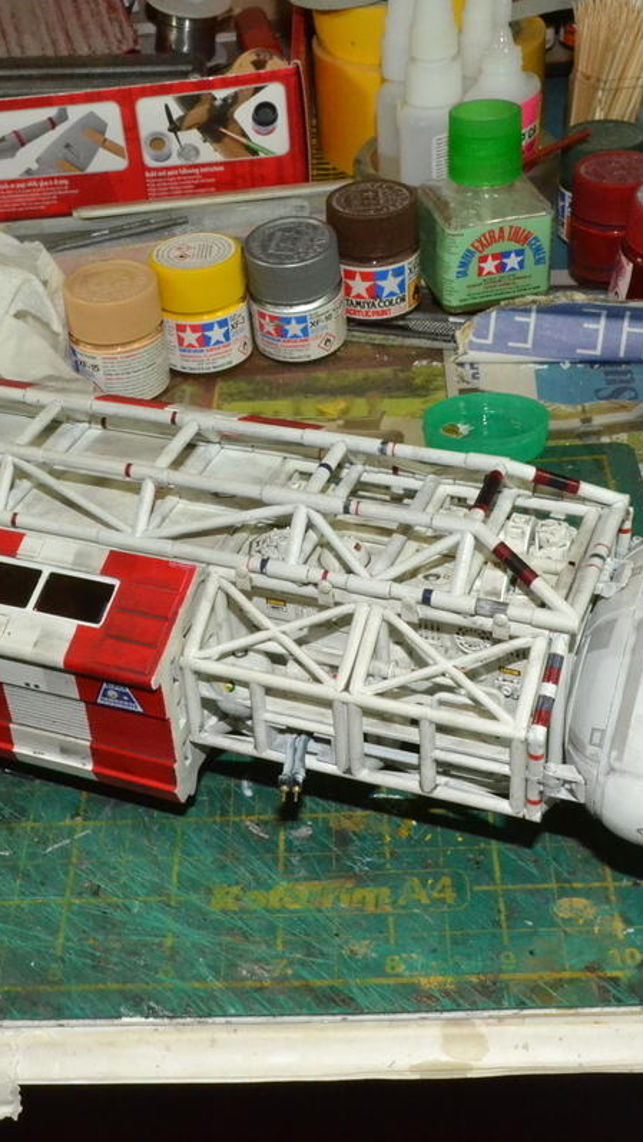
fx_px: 1576
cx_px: 236
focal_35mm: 52
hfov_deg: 23.0
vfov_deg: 39.9
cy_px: 571
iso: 3200
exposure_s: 1/60
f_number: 18
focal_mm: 22
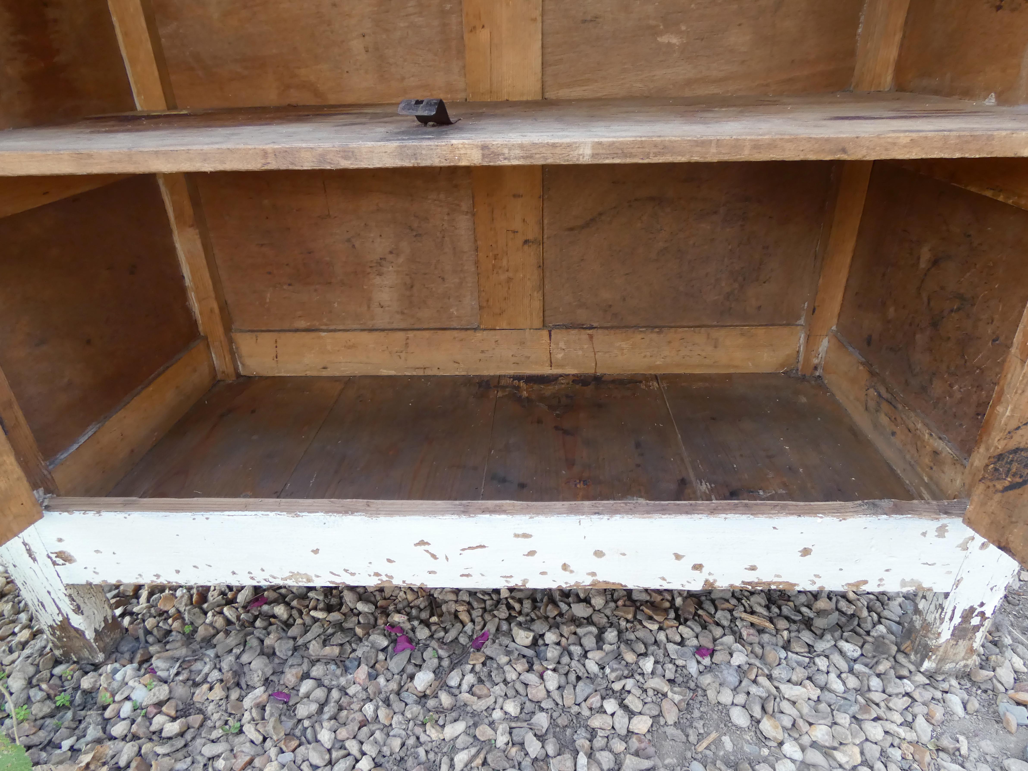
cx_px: 514
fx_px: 594
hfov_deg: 81.7
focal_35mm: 20
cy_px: 386
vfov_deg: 66.0
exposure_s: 1/60
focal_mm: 3.6
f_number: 2.8
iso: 160
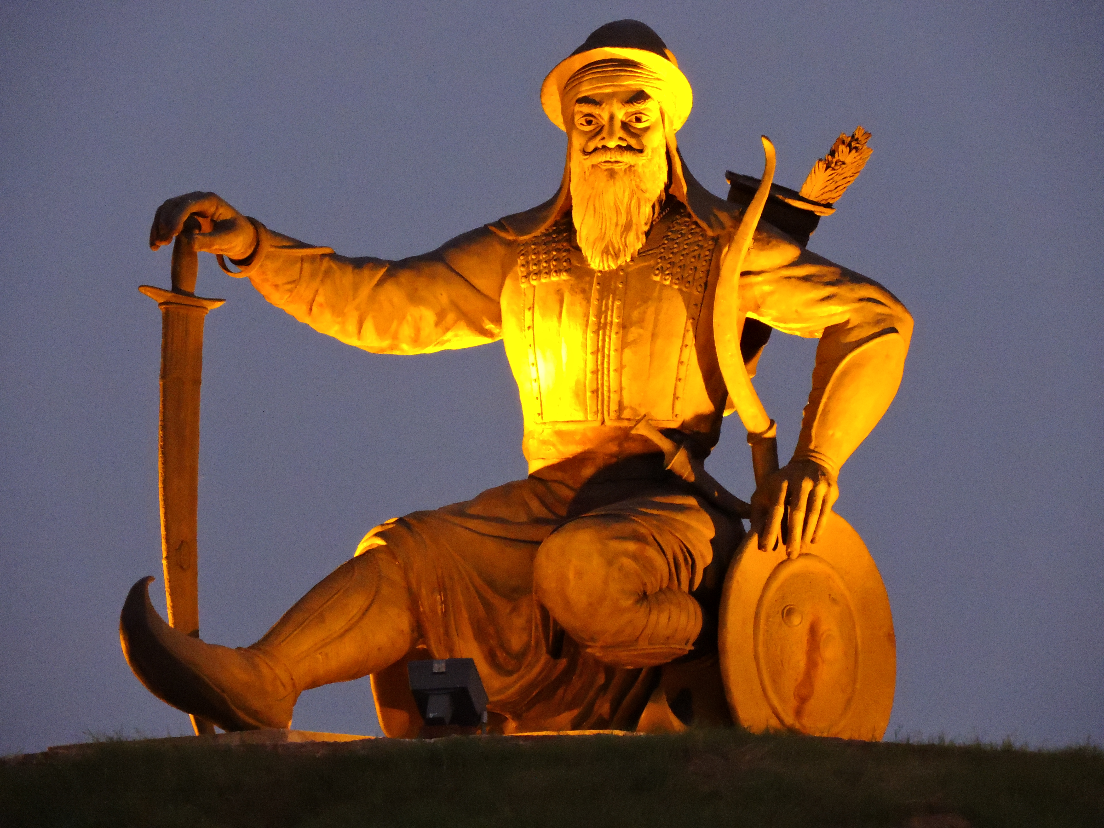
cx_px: 552
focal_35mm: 500
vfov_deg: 3.0
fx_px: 15946
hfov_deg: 4.0
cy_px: 414
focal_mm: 89.6
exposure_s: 1/25
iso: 1400
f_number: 5.6
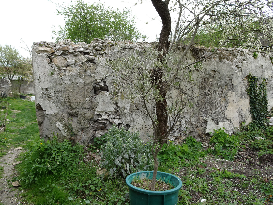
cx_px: 136
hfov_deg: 71.6
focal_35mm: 24
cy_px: 102
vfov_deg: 56.8
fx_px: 189
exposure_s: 1/250
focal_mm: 4.1
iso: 80
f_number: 3.5
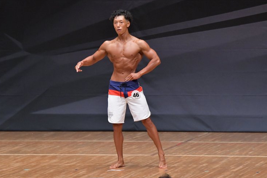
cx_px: 135
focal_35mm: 300
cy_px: 88
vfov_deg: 4.6
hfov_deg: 6.9
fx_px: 2224
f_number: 5.6
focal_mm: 190
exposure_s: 1/400
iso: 6400
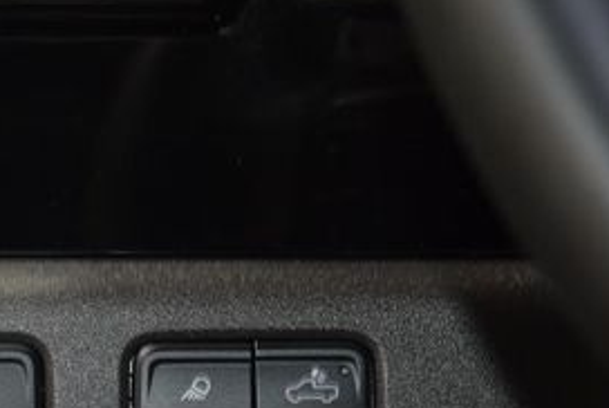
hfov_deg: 8.3
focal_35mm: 247
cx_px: -78
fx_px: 4183
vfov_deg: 5.6
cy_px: 434
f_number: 4.5
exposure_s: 1/30
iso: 1600
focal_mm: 70
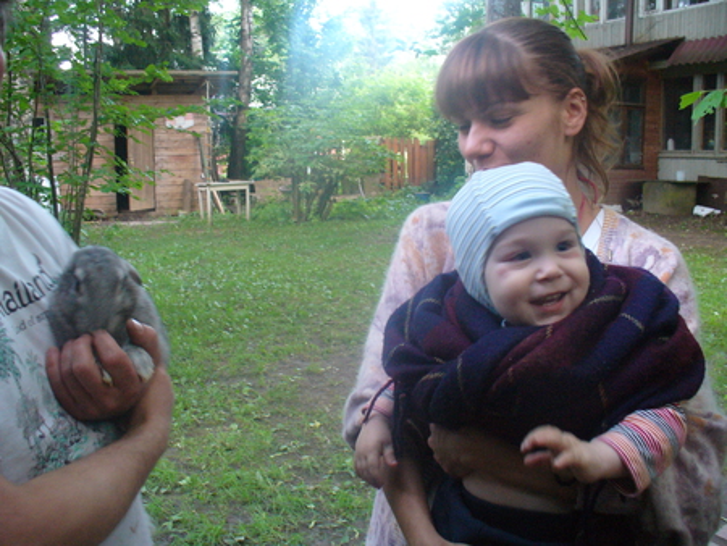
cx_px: 364
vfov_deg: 38.7
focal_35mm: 37
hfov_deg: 50.1
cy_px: 273
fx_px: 777
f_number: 2.8
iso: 200
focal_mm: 6.1
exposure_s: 1/13
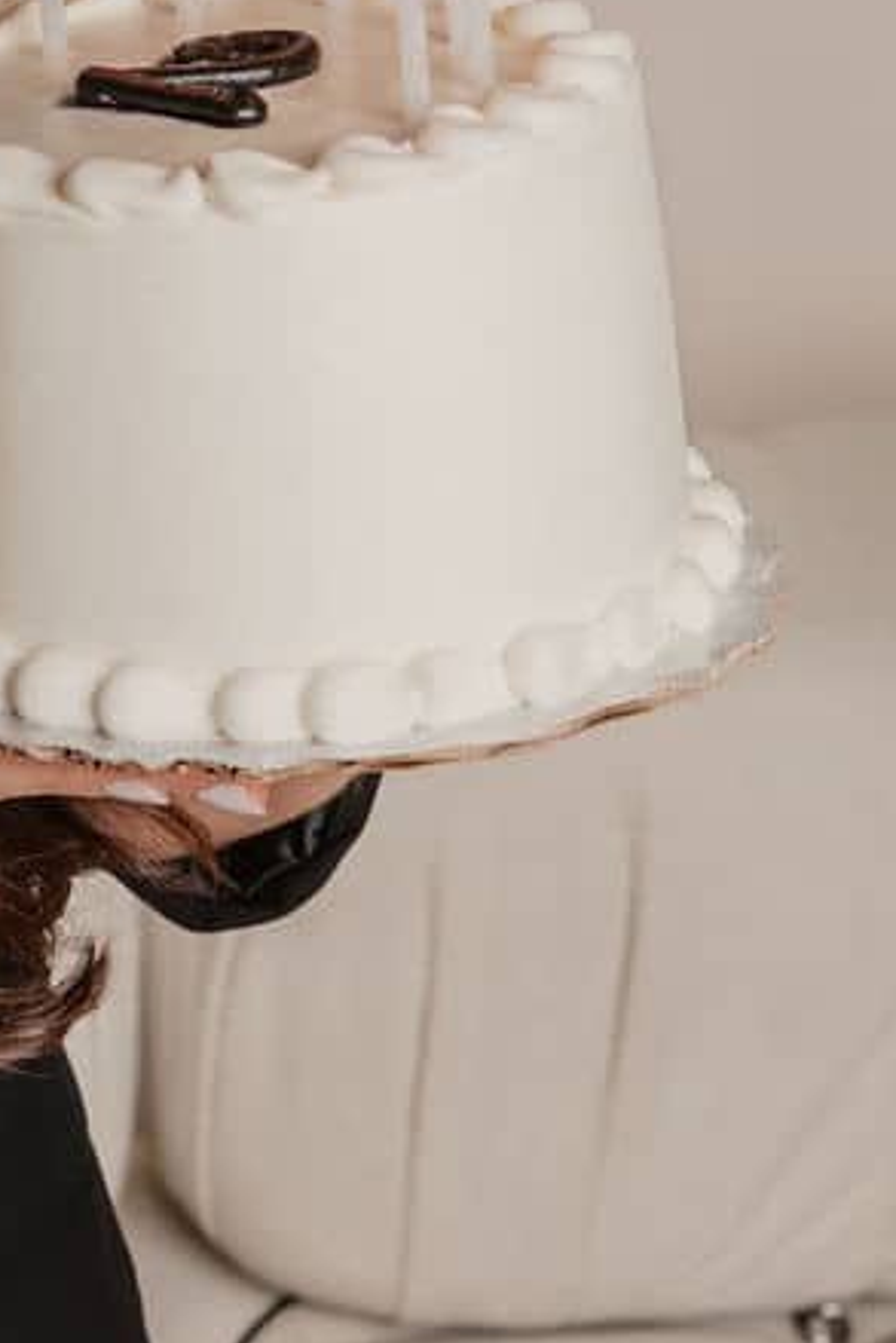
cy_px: 55
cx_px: -422
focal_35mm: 175
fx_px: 6528
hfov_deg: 7.7
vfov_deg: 11.6
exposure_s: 1/160
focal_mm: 50
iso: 320
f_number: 7.1
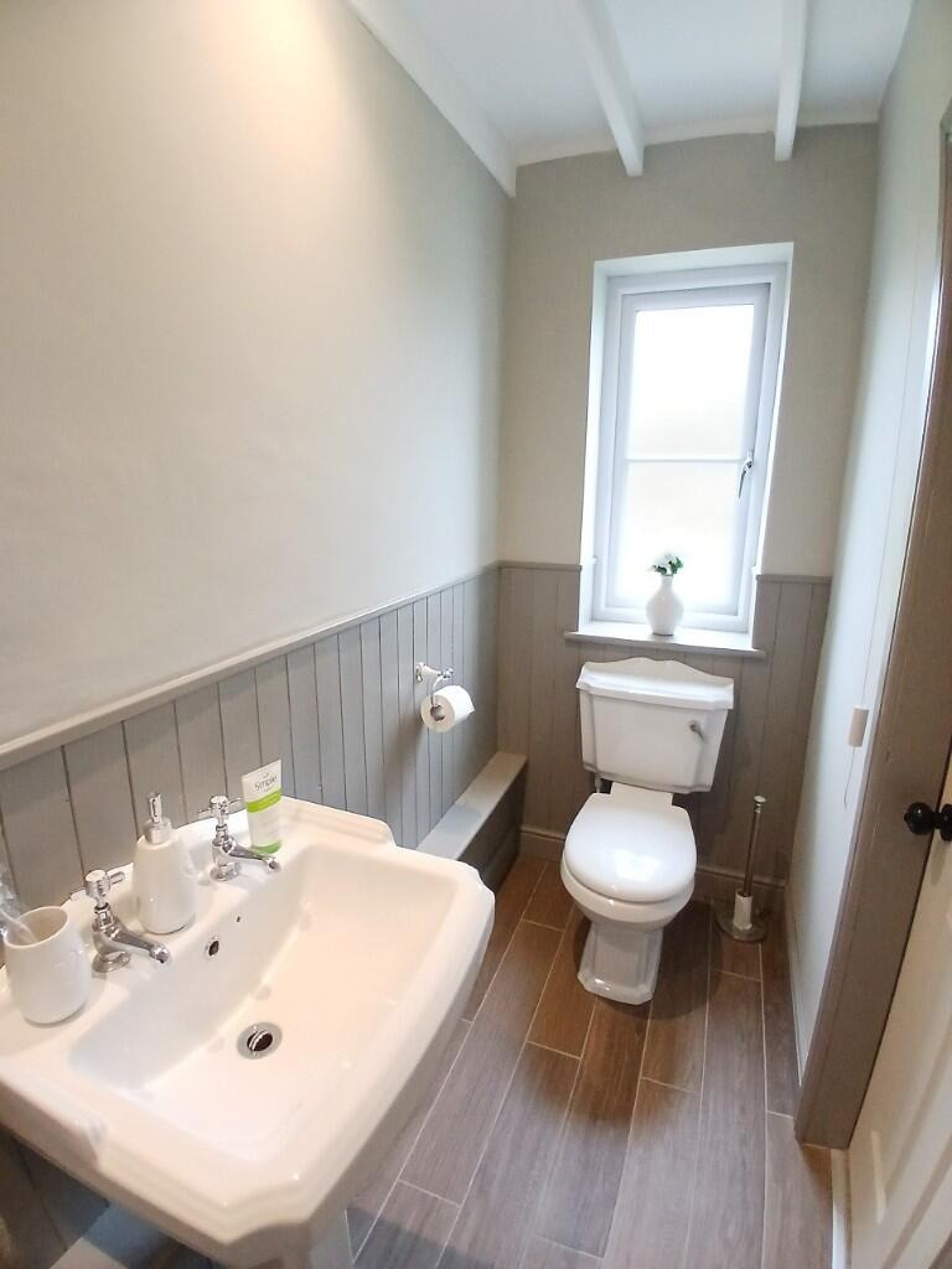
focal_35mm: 17
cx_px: 476
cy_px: 634
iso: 200
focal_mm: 1.4
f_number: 2.2
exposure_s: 1/33.3
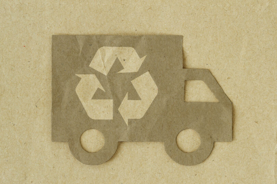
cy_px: 92
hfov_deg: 15.2
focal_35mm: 135
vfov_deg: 10.2
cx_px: 138
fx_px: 1039
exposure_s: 1/6
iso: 100
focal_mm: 90
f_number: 10
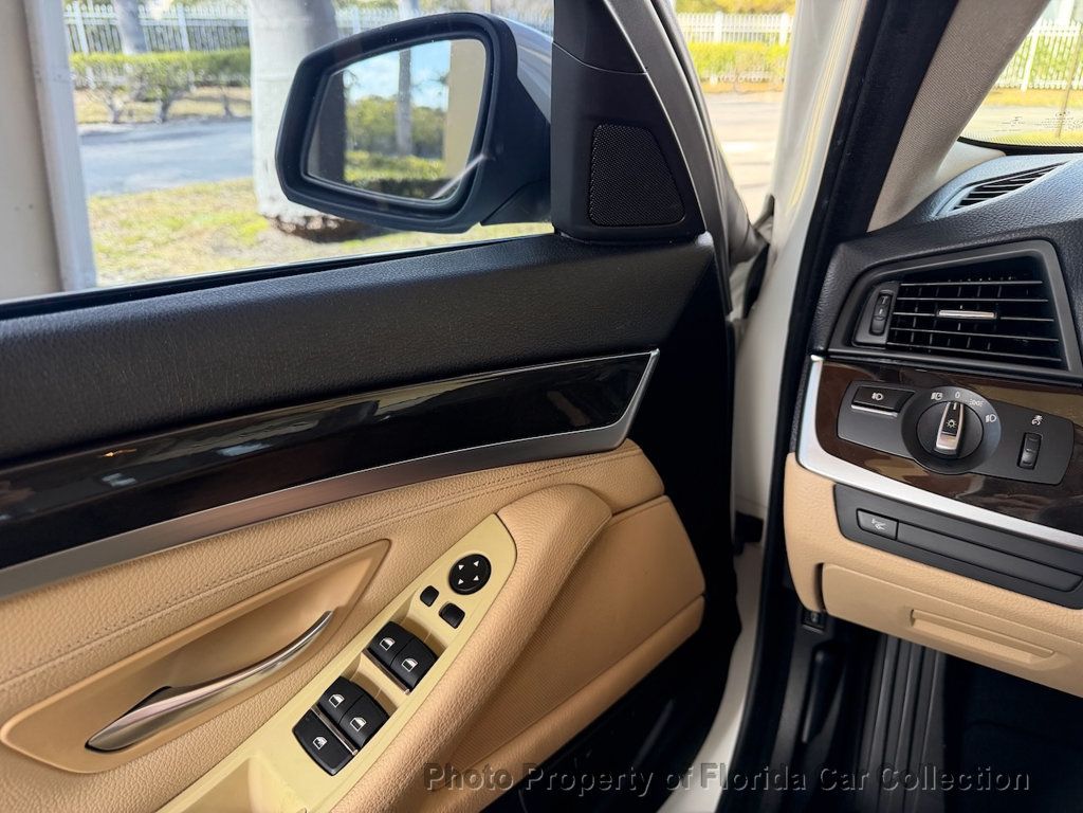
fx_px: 751
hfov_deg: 71.6
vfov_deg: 56.8
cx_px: 542
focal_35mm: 24
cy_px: 406
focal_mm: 6.76
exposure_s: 1/186
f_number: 1.78
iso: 200
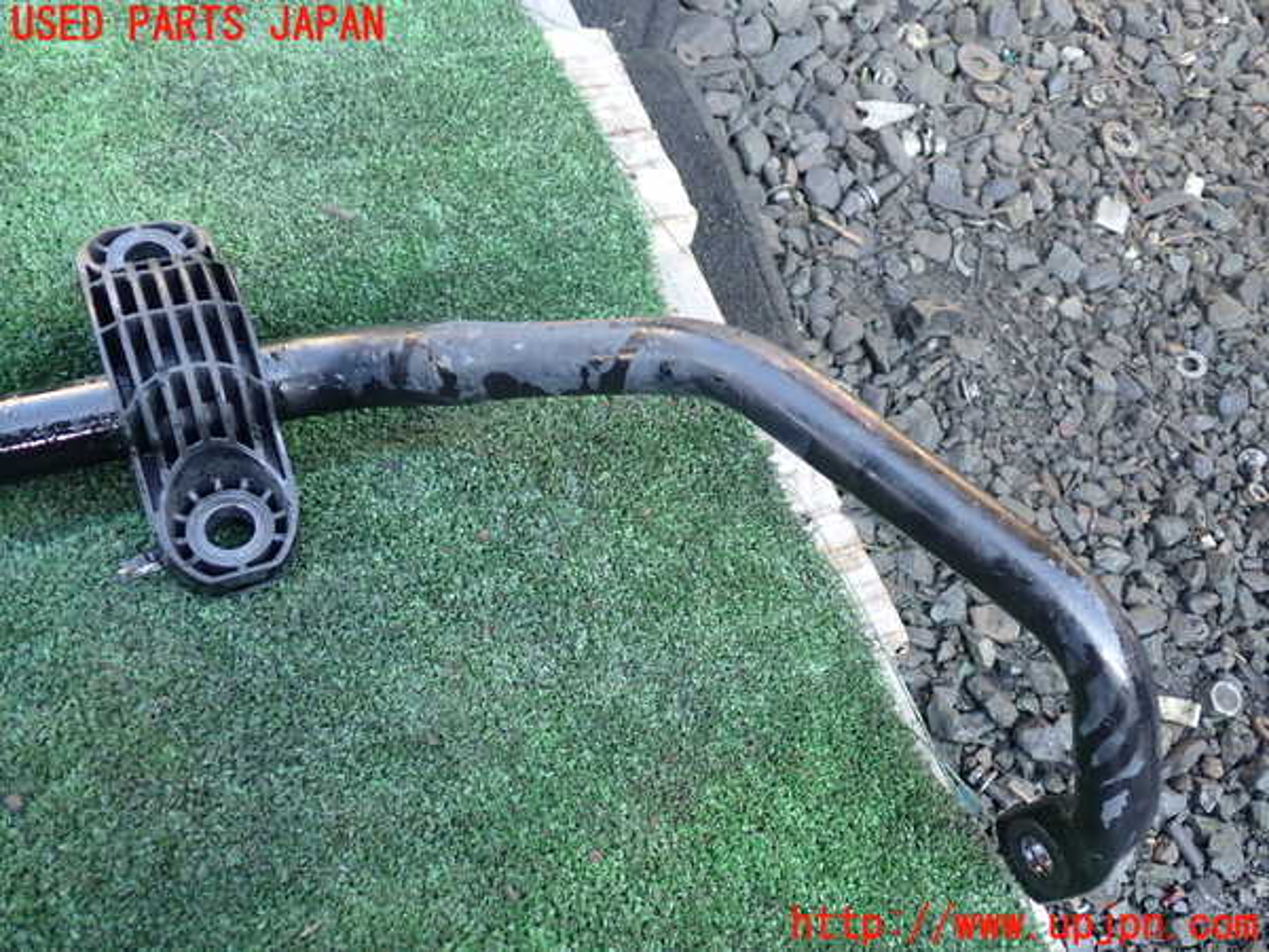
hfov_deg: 60.0
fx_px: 1100
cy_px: 476
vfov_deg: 46.8
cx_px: 634
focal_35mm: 30
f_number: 2.3
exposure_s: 1/60
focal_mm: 5.4
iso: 125
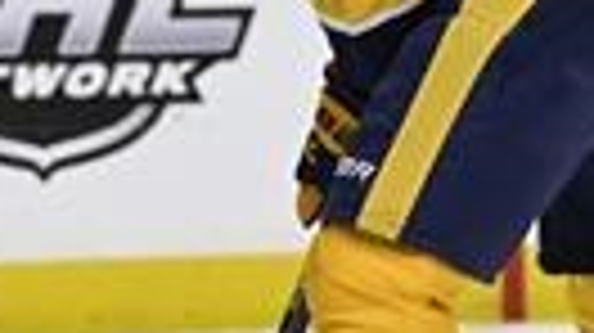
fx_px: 9112
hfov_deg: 3.7
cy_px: 110
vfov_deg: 2.1
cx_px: -585
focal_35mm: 579
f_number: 4
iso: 4000
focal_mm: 112
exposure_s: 1/2500
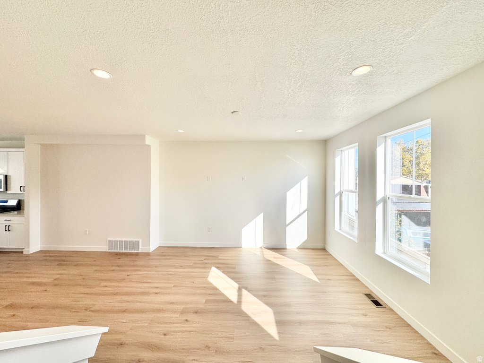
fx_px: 196
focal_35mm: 14
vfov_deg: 85.7
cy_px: 182
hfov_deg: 102.1
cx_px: 242
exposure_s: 1/488
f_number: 2.2
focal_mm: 2.22
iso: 40
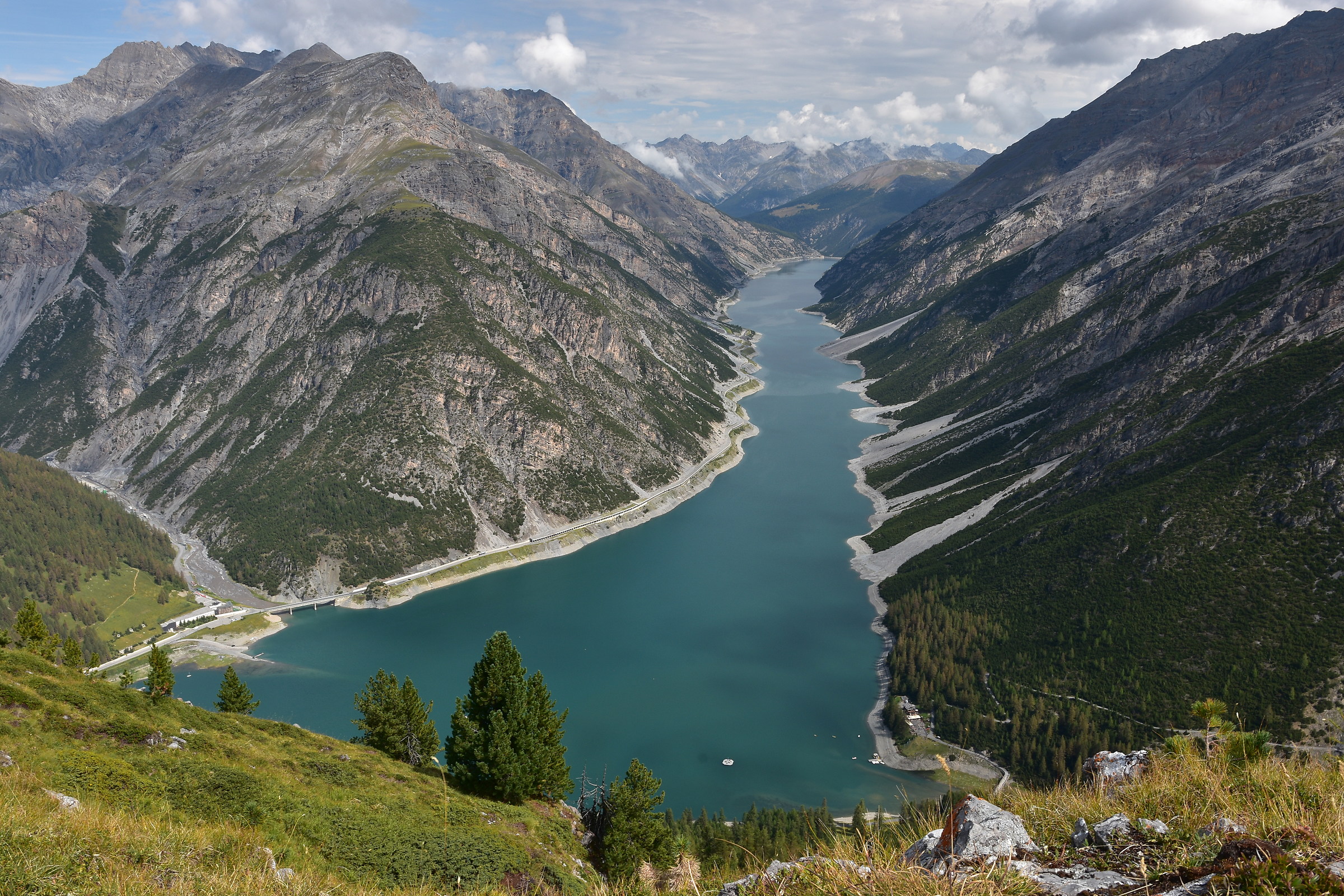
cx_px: 672
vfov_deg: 47.9
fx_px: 1008
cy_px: 448
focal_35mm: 27
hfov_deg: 67.4
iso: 125
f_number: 11
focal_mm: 18
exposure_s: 1/30
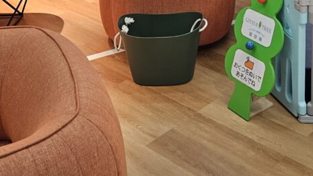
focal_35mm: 69
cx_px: 209
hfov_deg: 30.4
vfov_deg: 16.2
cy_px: -73
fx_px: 572
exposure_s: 1/100
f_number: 1.8
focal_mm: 5.4
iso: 200
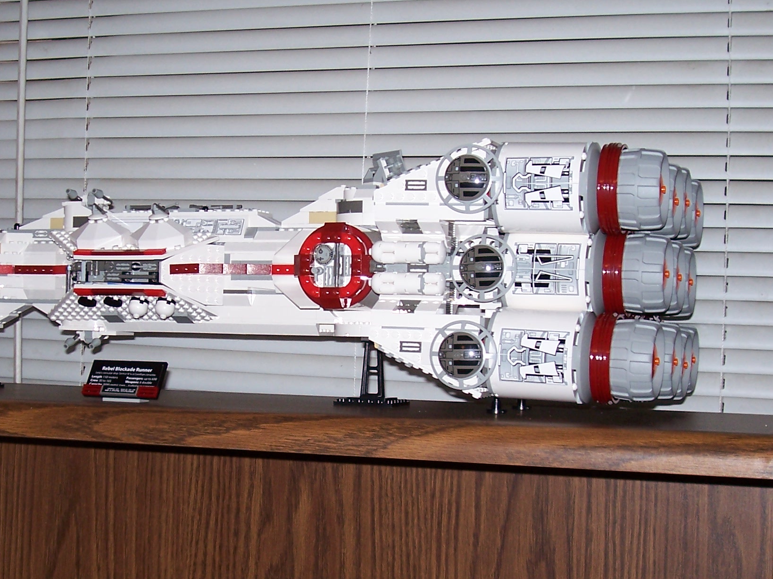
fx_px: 1474
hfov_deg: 29.2
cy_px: 334
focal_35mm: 66
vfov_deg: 22.2
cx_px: 276
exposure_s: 1/60
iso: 80
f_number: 3
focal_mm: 7
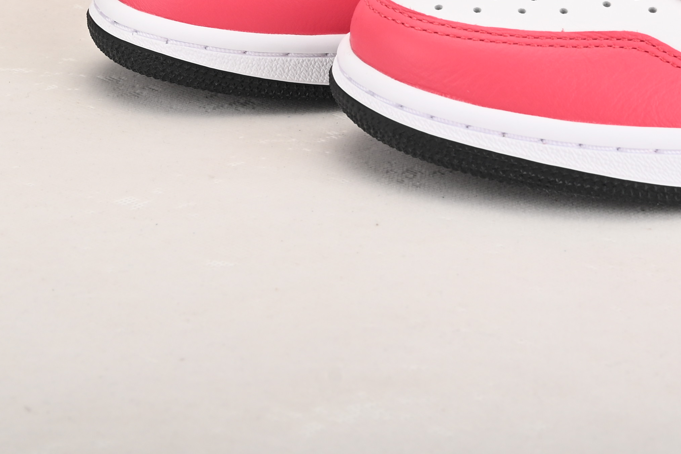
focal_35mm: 119
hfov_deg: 17.1
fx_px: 2252
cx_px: 468
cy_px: -213
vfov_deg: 11.1
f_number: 11
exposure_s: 1/200
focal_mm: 40
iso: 100
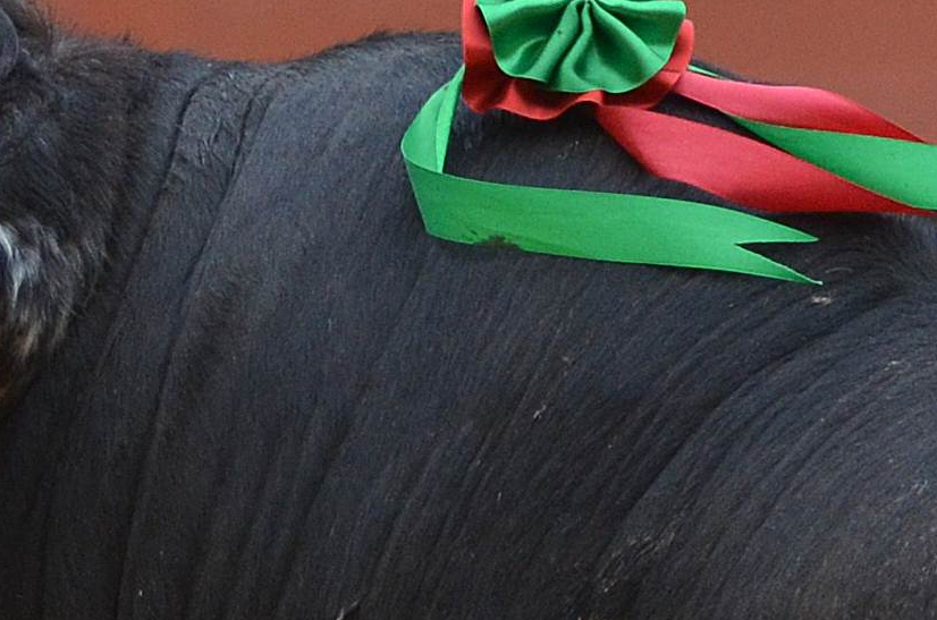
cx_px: 91
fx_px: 18428
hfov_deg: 2.9
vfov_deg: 1.9
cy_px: 483
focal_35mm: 710
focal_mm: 155
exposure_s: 1/1000
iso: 800
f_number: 3.5
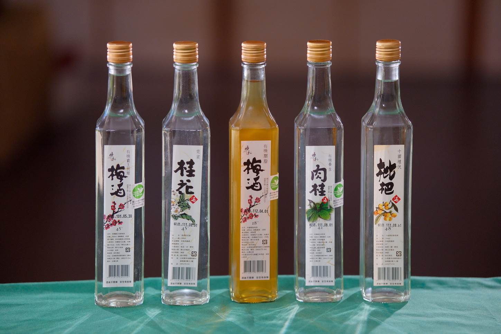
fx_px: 1572
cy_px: 167
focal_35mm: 113
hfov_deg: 18.1
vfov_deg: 12.1
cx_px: 250
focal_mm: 75
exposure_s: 1/75
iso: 400
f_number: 1.2
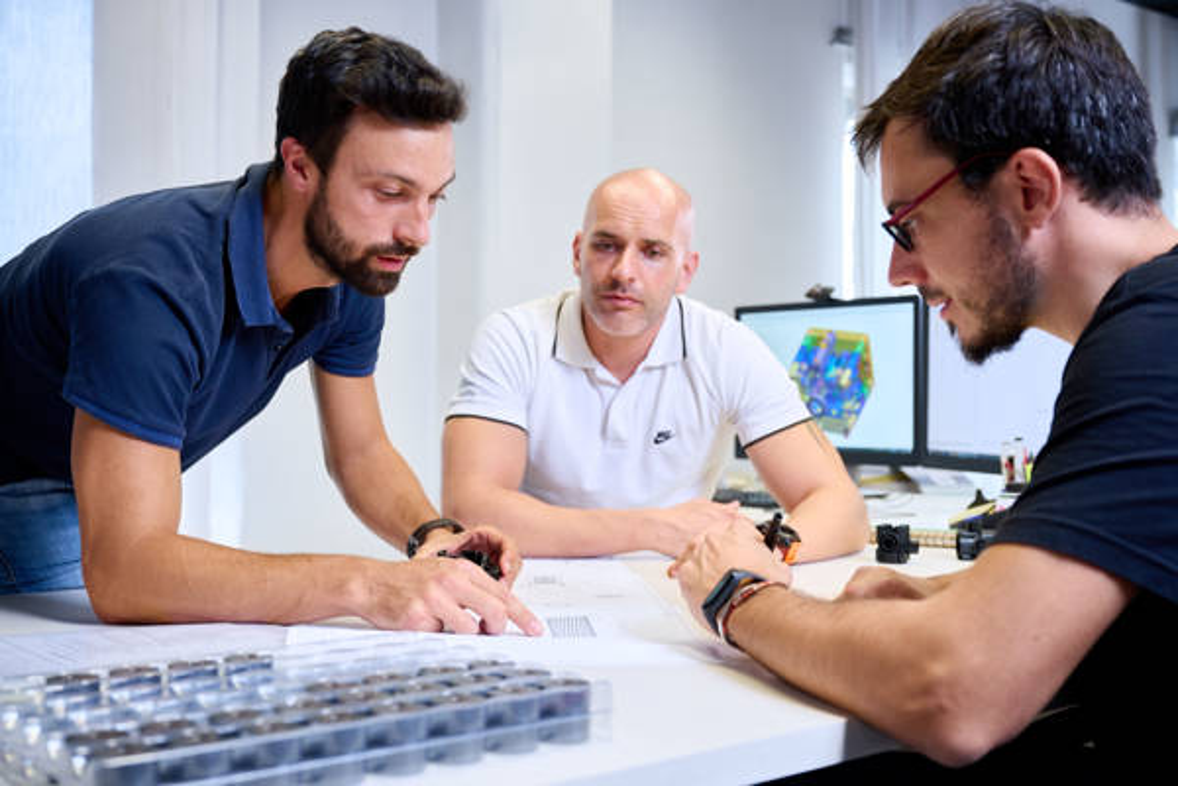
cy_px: 393
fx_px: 1342
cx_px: 589
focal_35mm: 41
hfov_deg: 47.4
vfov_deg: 32.6
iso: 560
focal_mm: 41
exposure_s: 1/60
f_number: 4
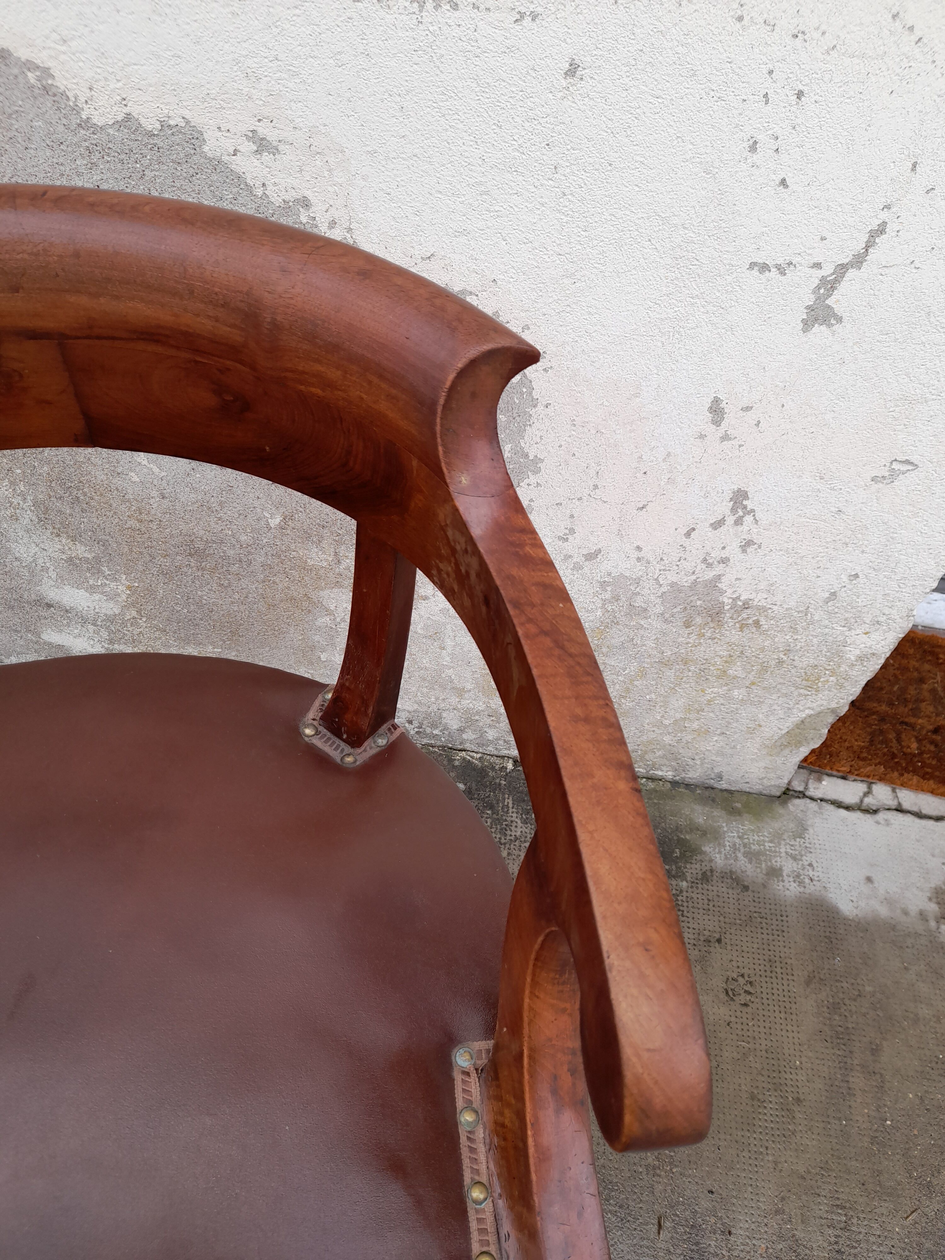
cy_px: 630
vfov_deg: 69.4
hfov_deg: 54.9
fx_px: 910
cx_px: 472
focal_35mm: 25
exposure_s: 1/100
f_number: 2
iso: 20
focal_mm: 4.6
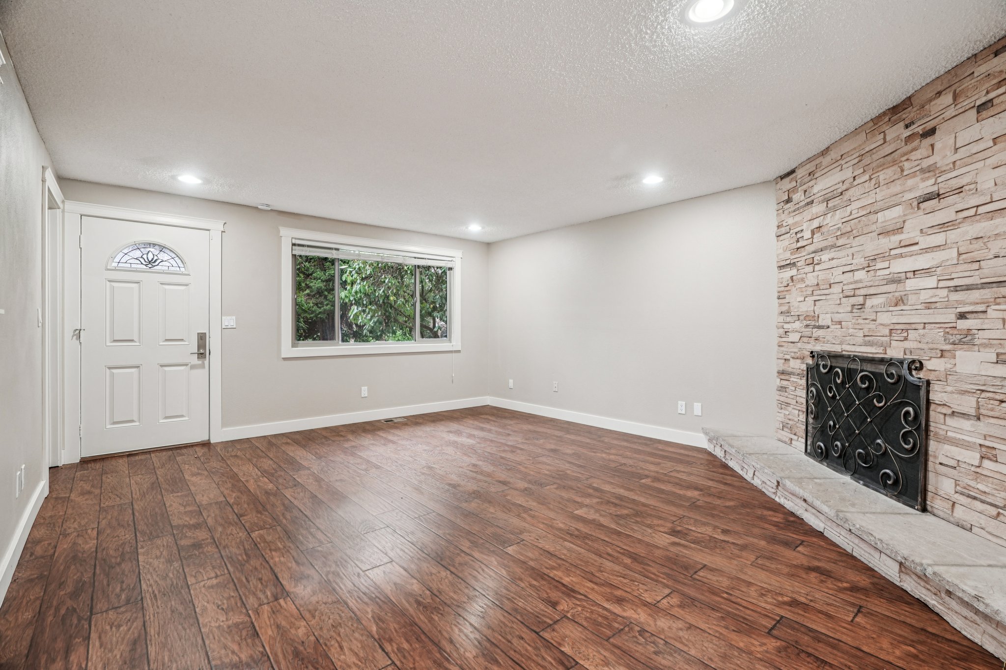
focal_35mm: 16
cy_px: 335
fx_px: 447
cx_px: 503
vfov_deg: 73.7
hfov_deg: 96.7
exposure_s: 1/2.5
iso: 400
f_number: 8
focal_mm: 16
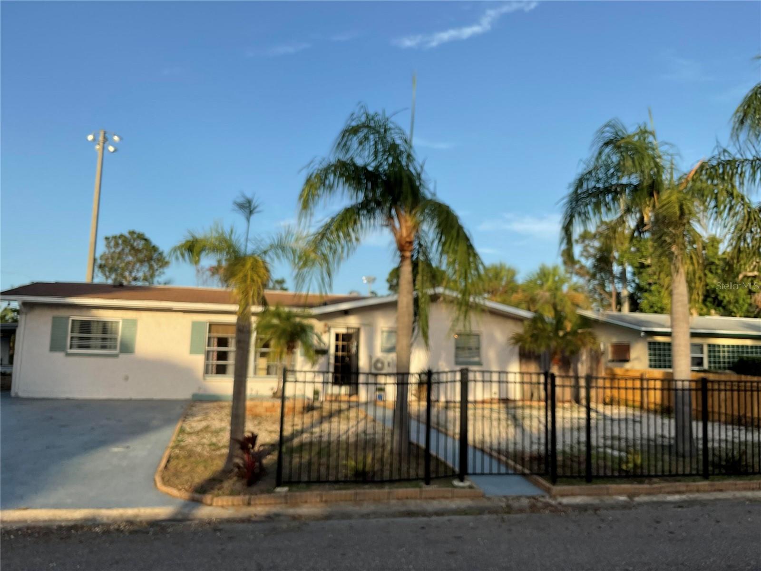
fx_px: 638
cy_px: 286
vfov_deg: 48.2
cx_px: 380
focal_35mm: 29
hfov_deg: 61.7
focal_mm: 3
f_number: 1.8
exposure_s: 1/1250
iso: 16
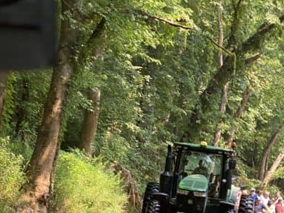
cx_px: 293
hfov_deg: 15.0
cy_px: 240
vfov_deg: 11.3
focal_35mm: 129
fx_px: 1059
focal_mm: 6
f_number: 2
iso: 32
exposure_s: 1/122
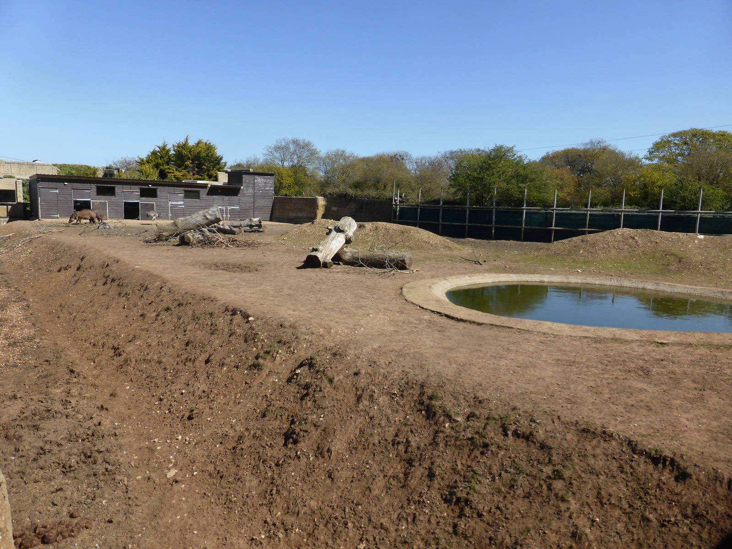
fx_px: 529
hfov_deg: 69.4
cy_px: 274
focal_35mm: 25
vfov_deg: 54.9
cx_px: 366
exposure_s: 1/1000
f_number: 3.3
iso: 100
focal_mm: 4.3
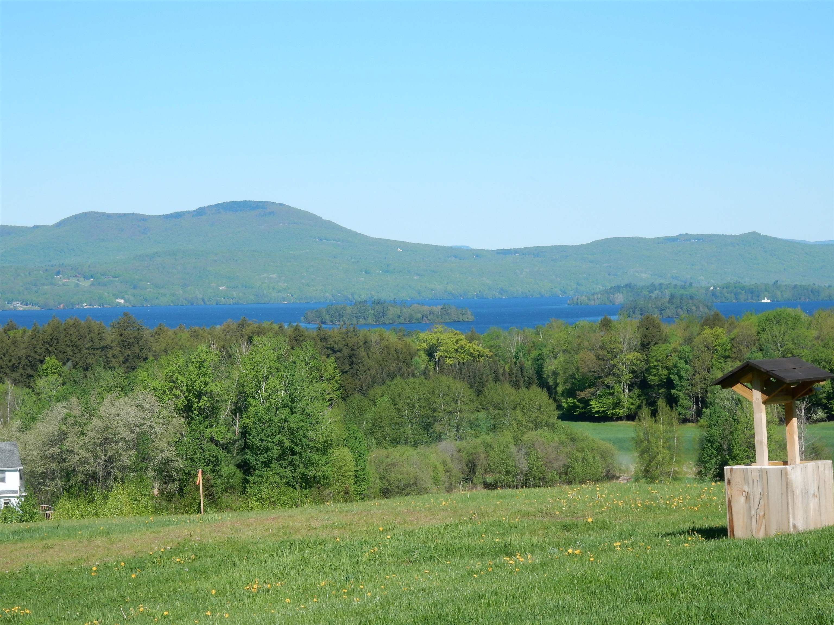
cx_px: 417
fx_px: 2385
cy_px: 312
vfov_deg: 14.9
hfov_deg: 19.8
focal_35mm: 99
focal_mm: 17.6
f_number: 5.3
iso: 125
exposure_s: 1/640
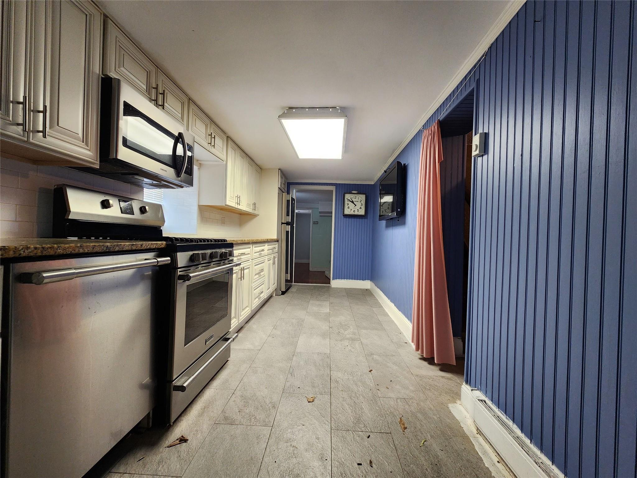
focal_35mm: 13
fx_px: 239
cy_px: 239
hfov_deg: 106.2
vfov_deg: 89.9
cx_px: 318
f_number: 2.2
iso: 160
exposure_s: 1/50
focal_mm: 2.2
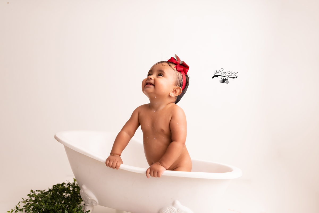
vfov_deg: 37.9
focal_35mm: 35
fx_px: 310
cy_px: 106
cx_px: 160
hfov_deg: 54.4
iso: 160
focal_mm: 35
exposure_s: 1/125
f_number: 2
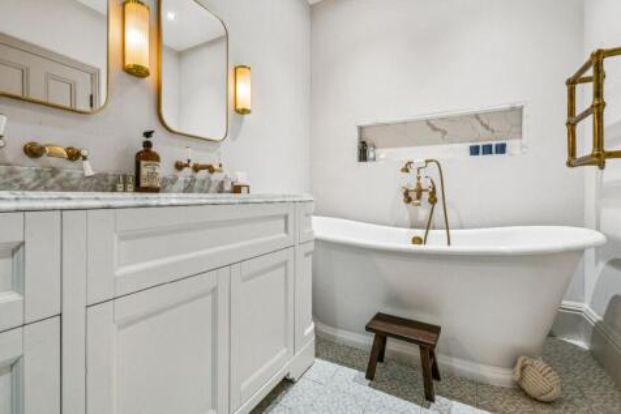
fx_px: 276
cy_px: 207
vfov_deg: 73.7
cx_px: 310
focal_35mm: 16
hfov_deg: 96.8
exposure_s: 1/15
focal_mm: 16
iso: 320
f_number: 11
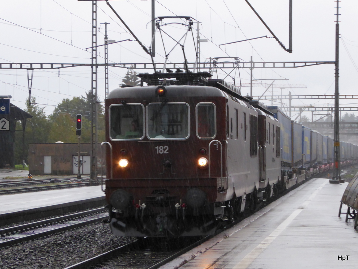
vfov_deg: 10.4
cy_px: 134
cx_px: 179
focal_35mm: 143
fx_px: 1479
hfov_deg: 13.8
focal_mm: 25.6
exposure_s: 1/100
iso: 400
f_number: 5.4
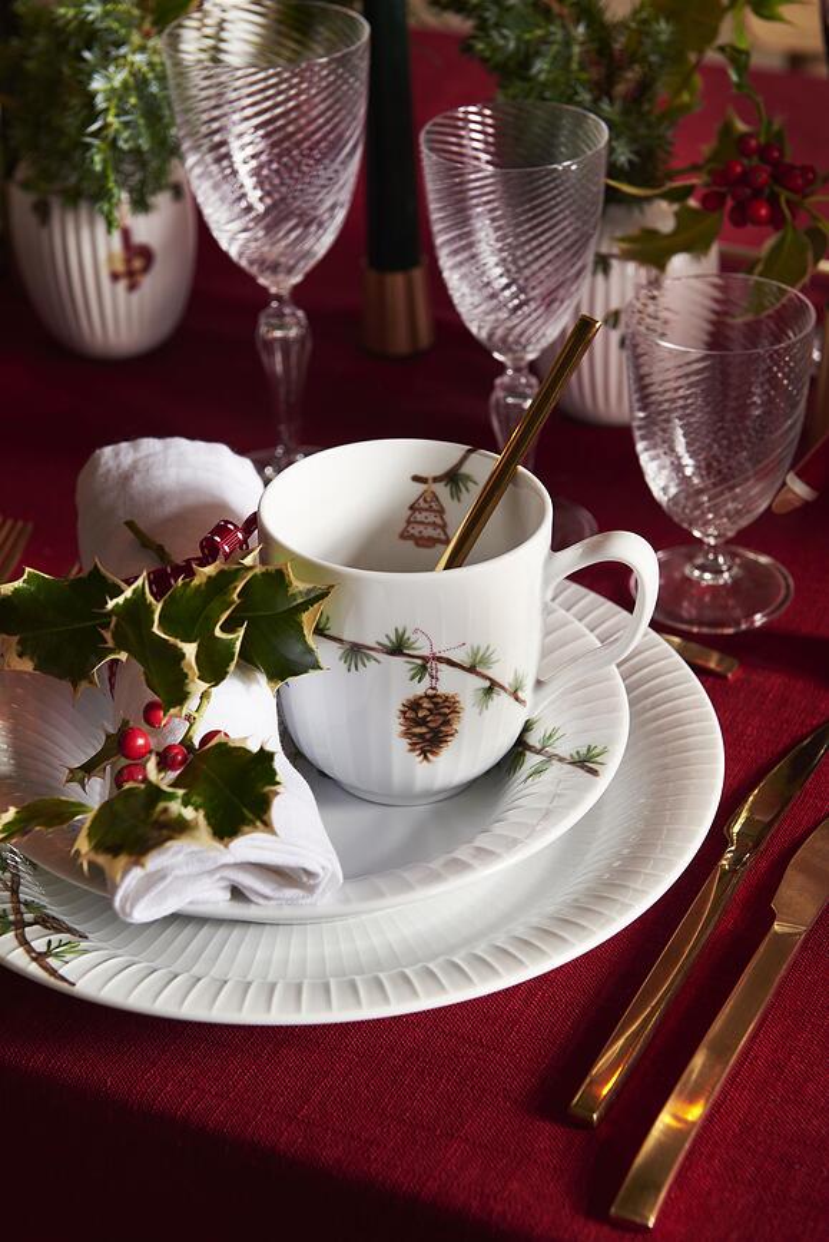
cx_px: 414
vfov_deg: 28.8
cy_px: 621
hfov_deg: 19.5
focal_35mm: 70
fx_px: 2415
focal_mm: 70
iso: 100
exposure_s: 1/2.5
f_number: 7.1
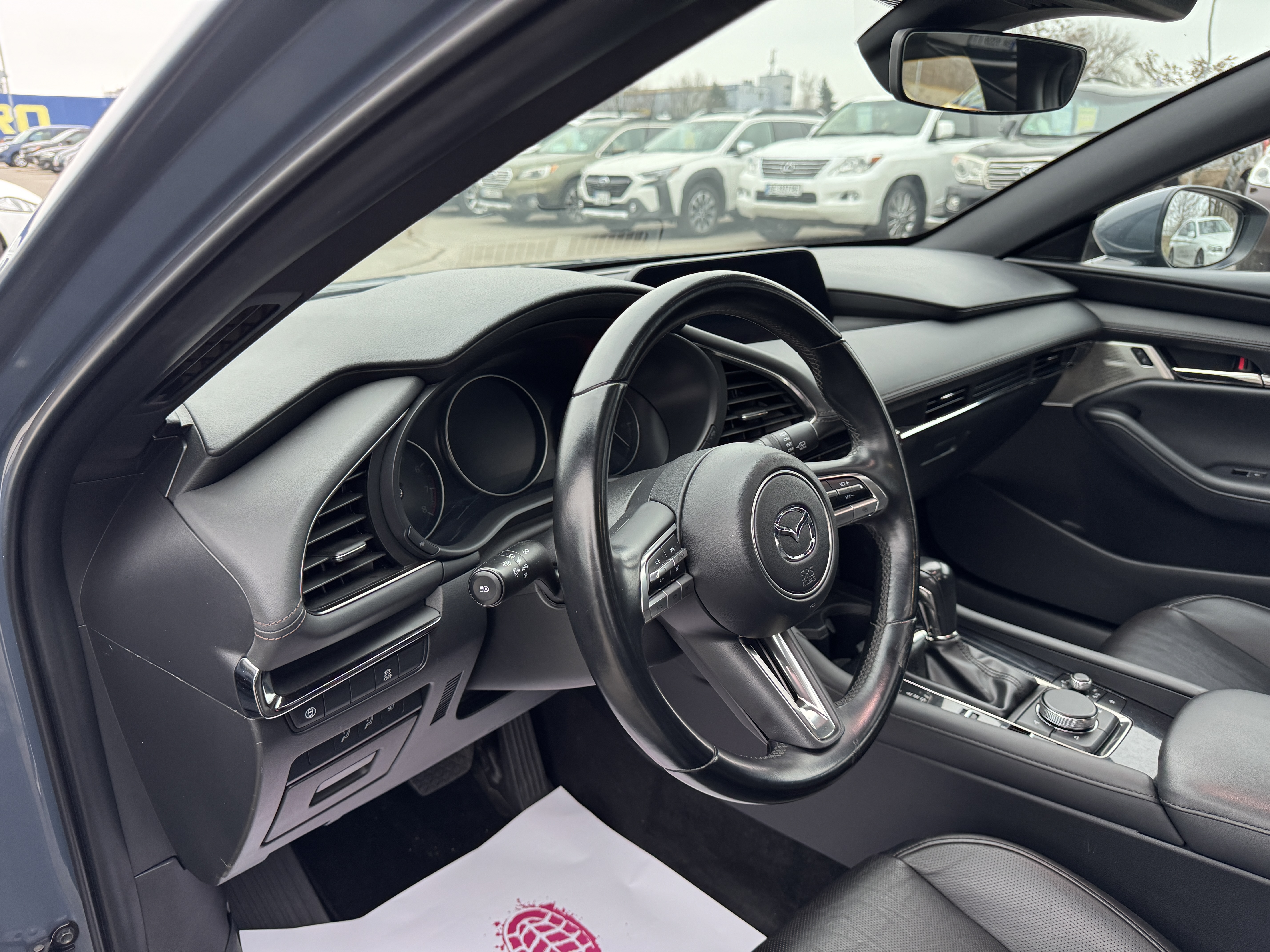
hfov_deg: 71.6
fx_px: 881
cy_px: 476
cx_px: 635
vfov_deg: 56.8
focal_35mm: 24
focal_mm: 6.76
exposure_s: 1/50
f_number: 1.78
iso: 250
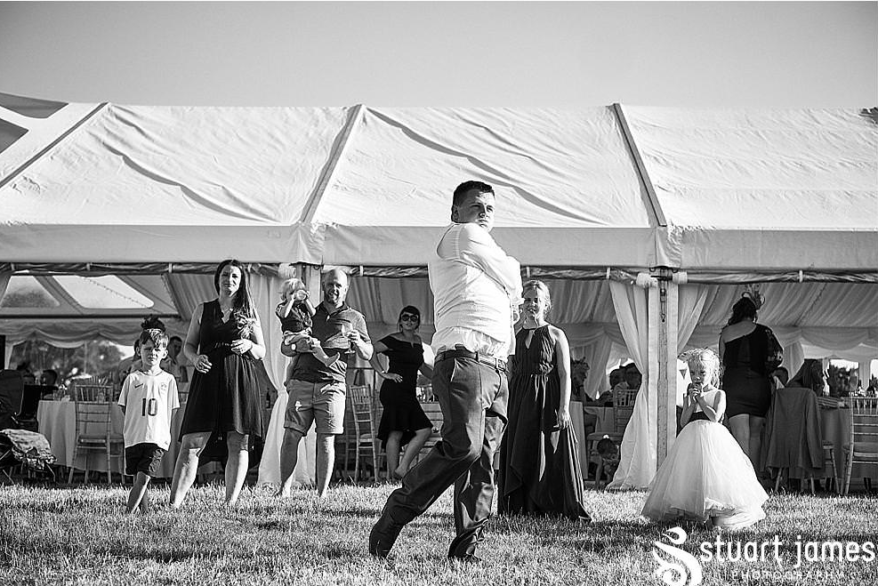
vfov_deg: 18.0
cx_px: 435
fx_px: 1854
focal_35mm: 76
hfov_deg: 26.6
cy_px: 296
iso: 400
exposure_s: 1/2500
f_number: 2.8
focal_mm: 50
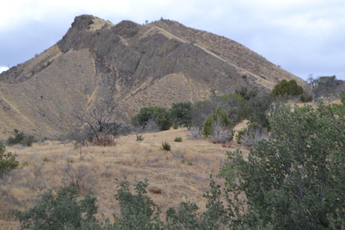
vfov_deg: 13.2
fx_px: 993
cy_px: 129
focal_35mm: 104
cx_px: 161
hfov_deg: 19.7
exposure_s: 1/160
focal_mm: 55
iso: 100
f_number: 6.3
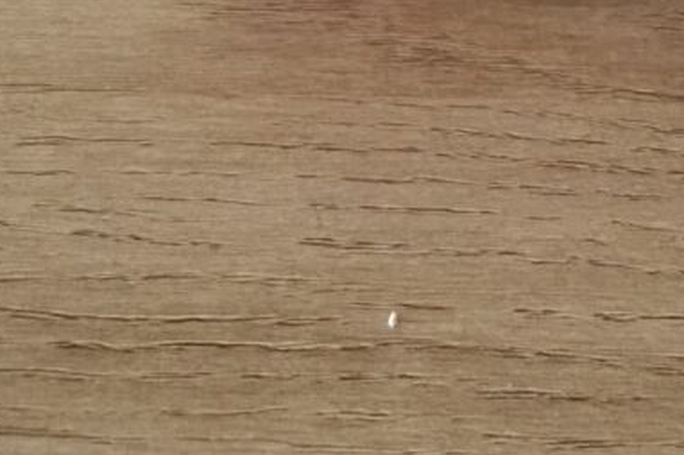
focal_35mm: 67
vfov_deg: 18.2
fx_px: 1272
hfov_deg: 29.0
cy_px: -215
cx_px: 603
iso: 500
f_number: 2.2
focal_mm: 2.22
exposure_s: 1/60
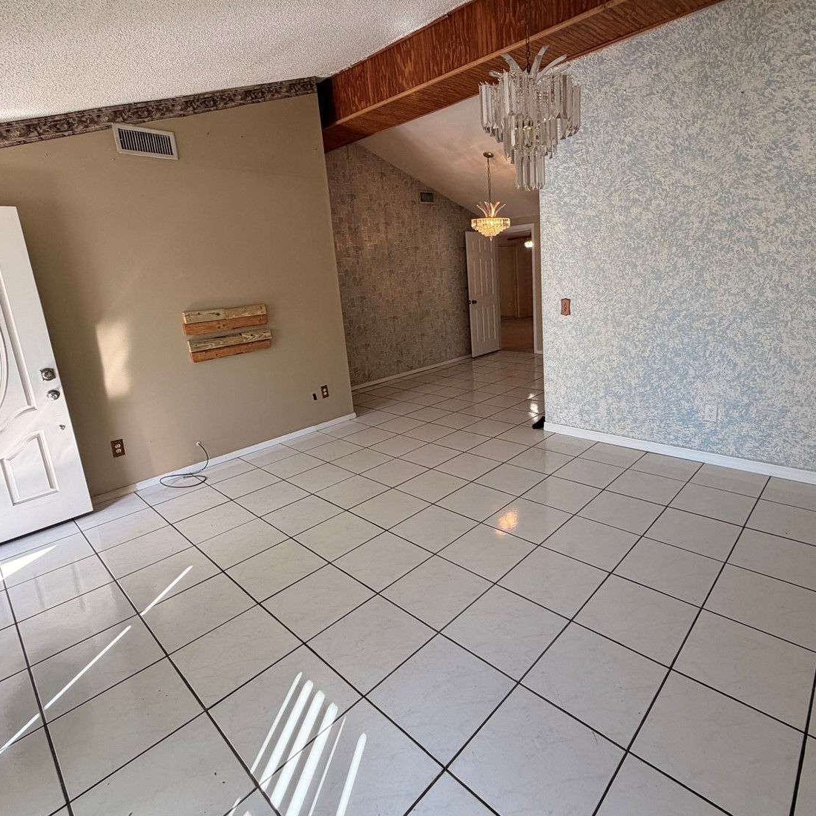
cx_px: 448
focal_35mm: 18
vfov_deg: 80.6
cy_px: 376
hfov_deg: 80.5
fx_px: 480
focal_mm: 2.22
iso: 100
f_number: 2.2
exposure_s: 1/121
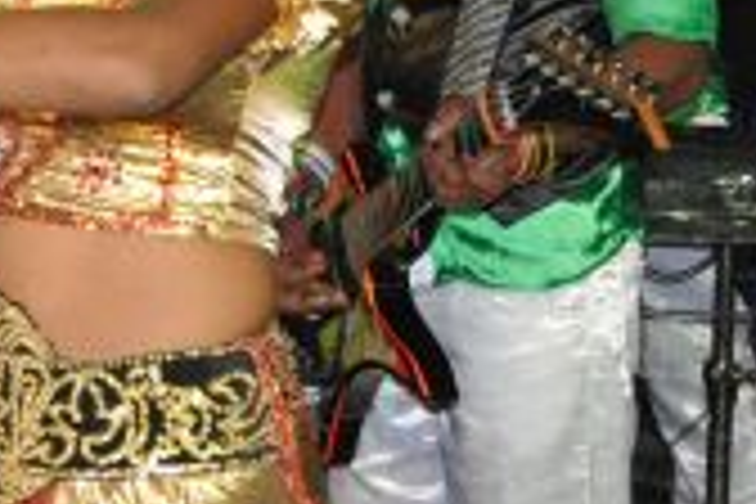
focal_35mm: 150
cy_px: -243
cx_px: -374
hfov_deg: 13.0
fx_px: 3150
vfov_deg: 8.9
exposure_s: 1/60
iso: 800
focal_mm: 28
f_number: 4
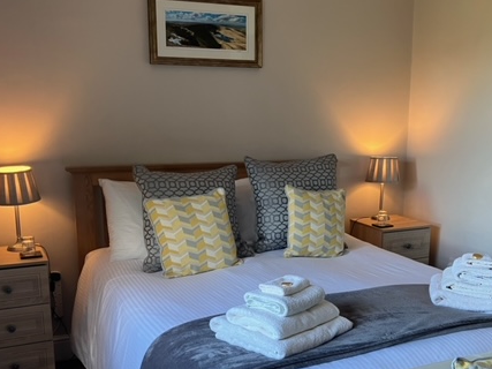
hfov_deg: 44.7
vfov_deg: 34.0
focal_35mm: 42
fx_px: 597
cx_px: 283
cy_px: 251
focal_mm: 3.99
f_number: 1.8
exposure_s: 1/50
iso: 64
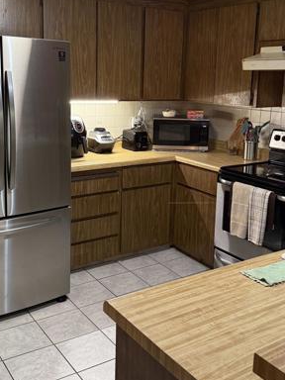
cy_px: 149
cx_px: 142
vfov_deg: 46.5
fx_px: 439
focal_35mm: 40
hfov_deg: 36.0
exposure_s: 1/60
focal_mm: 6.76
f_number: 1.78
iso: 200
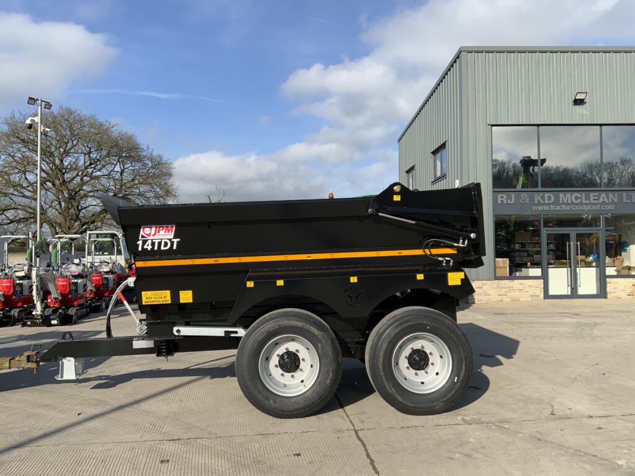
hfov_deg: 61.7
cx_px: 318
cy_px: 238
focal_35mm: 29
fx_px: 532
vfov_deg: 48.2
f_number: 1.8
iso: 20
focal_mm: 3
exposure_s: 1/2058
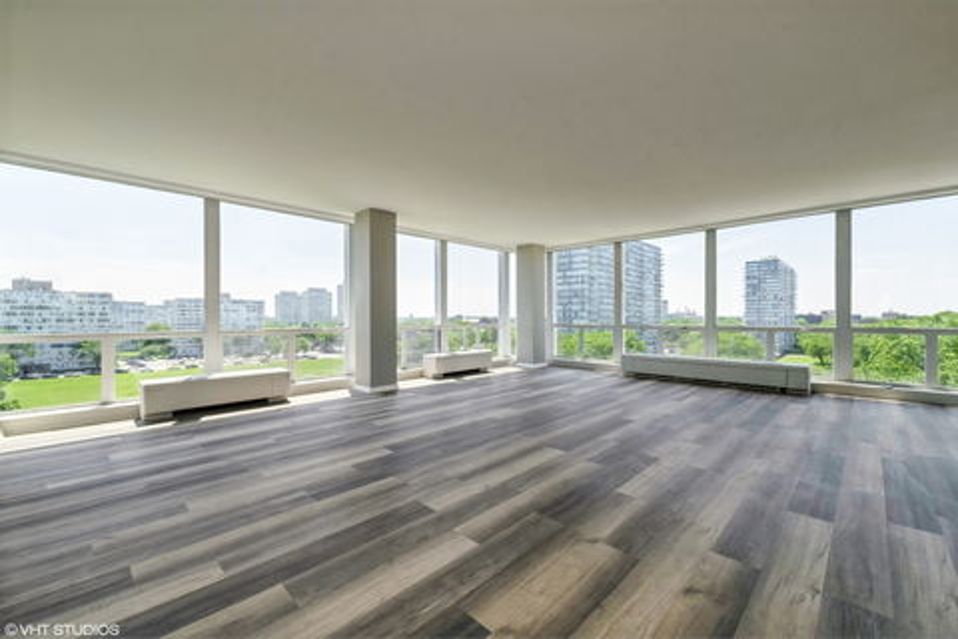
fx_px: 399
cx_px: 479
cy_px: 320
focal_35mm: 15
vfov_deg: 77.3
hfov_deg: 100.4
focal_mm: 15
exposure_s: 1/400
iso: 200
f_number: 8
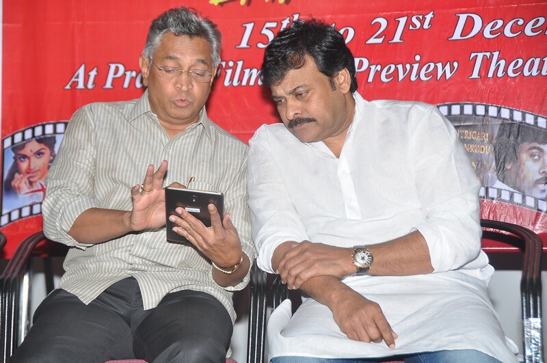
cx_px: 274
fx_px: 1479
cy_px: 182
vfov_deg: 14.0
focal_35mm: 98
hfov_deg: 20.9
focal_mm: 65
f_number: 5.6
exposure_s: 1/125
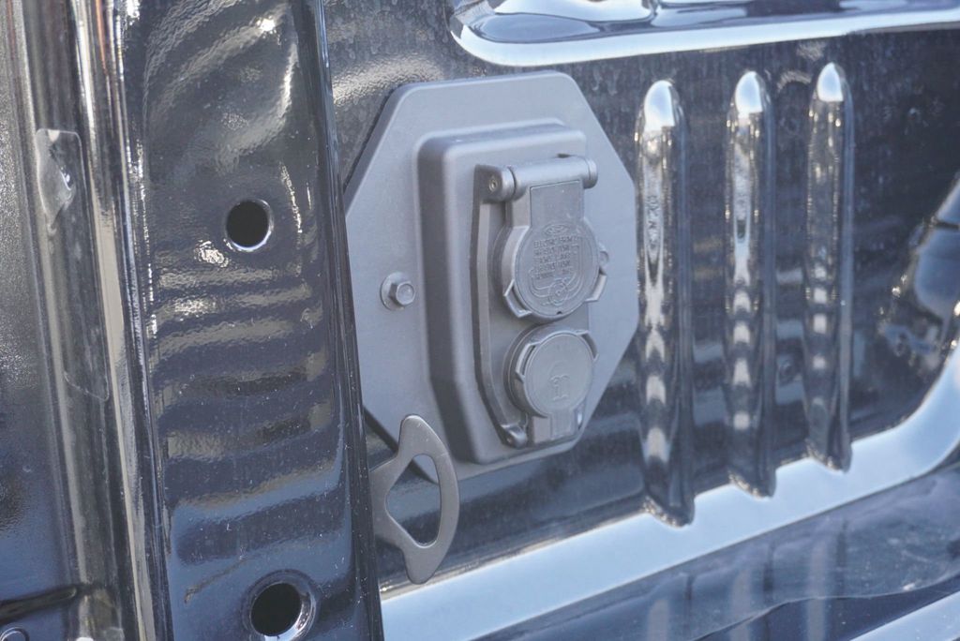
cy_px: 320
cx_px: 480
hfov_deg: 41.1
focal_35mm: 48
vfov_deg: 28.1
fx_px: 1281
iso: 1600
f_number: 5
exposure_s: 1/160
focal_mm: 32
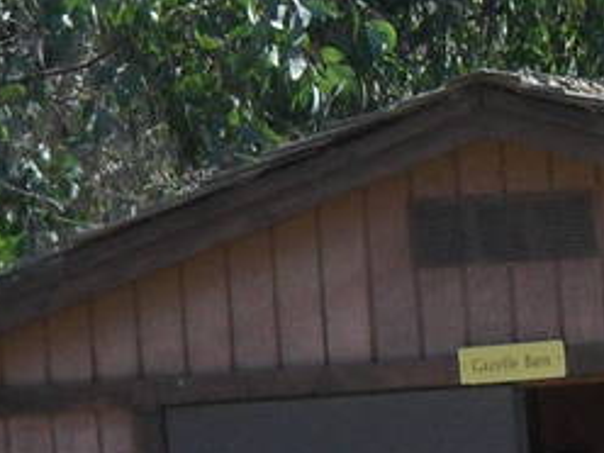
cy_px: 1437
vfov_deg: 2.2
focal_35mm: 678
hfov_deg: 2.9
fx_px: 11830
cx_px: 1325
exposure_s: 1/180
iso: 80
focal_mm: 17.7
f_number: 5.3
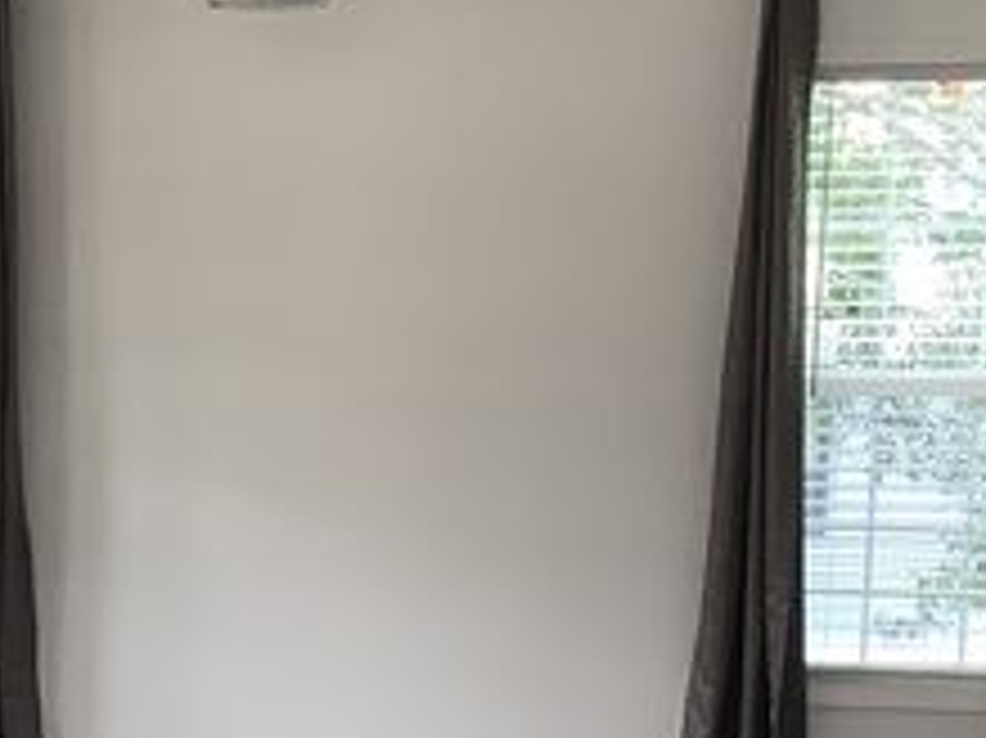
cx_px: 167
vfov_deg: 14.7
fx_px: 2818
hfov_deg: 19.6
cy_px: 727
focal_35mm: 99
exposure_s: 1/60
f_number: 2.4
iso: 100
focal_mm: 3.3
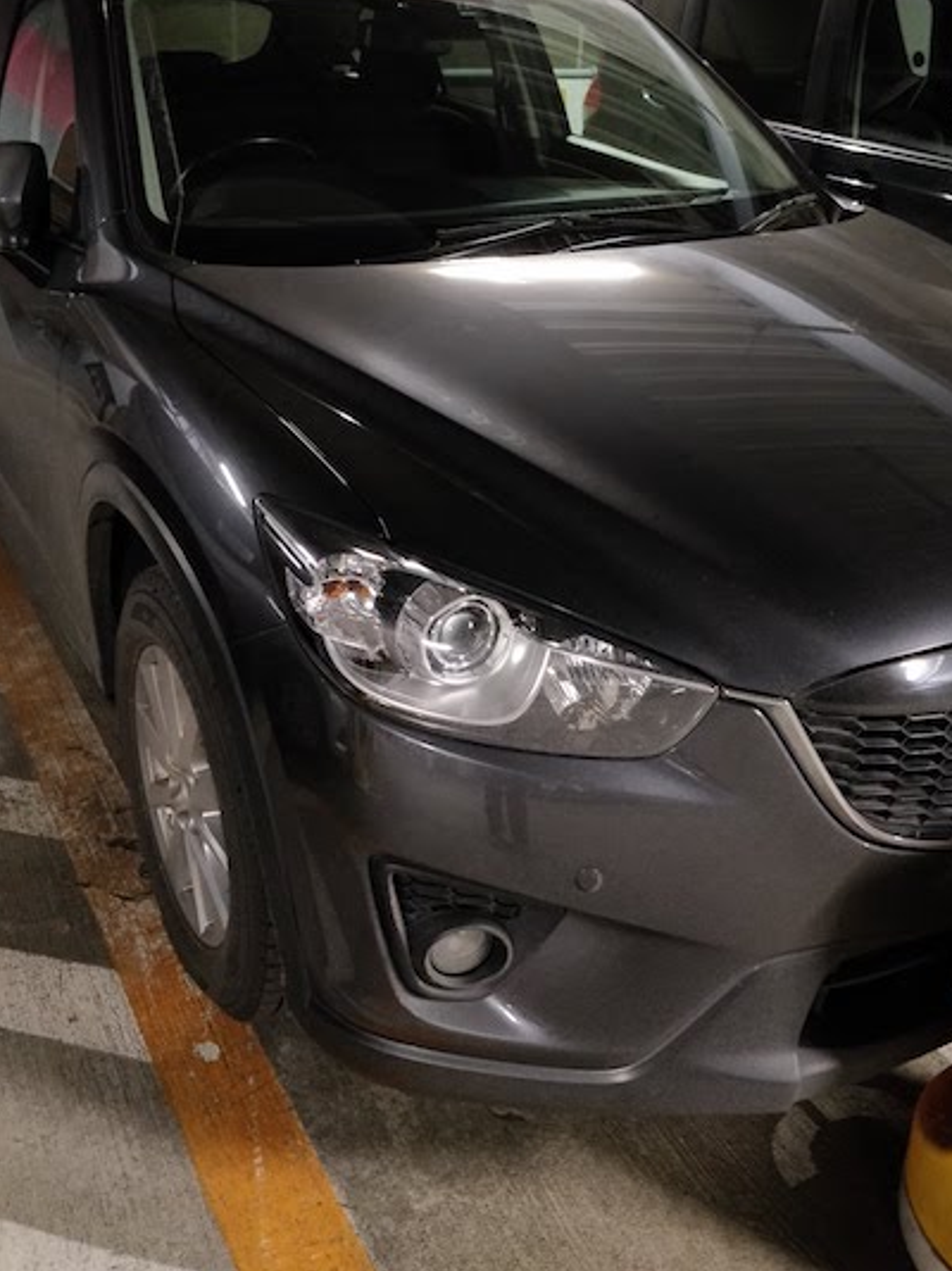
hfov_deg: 46.7
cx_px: 531
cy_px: 506
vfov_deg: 59.5
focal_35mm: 30
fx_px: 1101
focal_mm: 4.1
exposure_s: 1/17
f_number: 1.7
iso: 2000
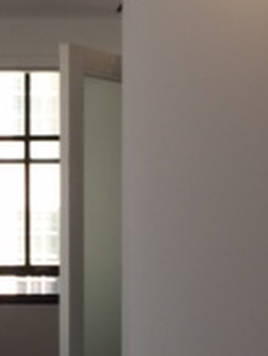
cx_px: 0
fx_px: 1227
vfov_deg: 16.5
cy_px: 234
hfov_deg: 12.3
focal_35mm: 119
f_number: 2.2
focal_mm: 4.12
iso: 40
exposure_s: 1/120
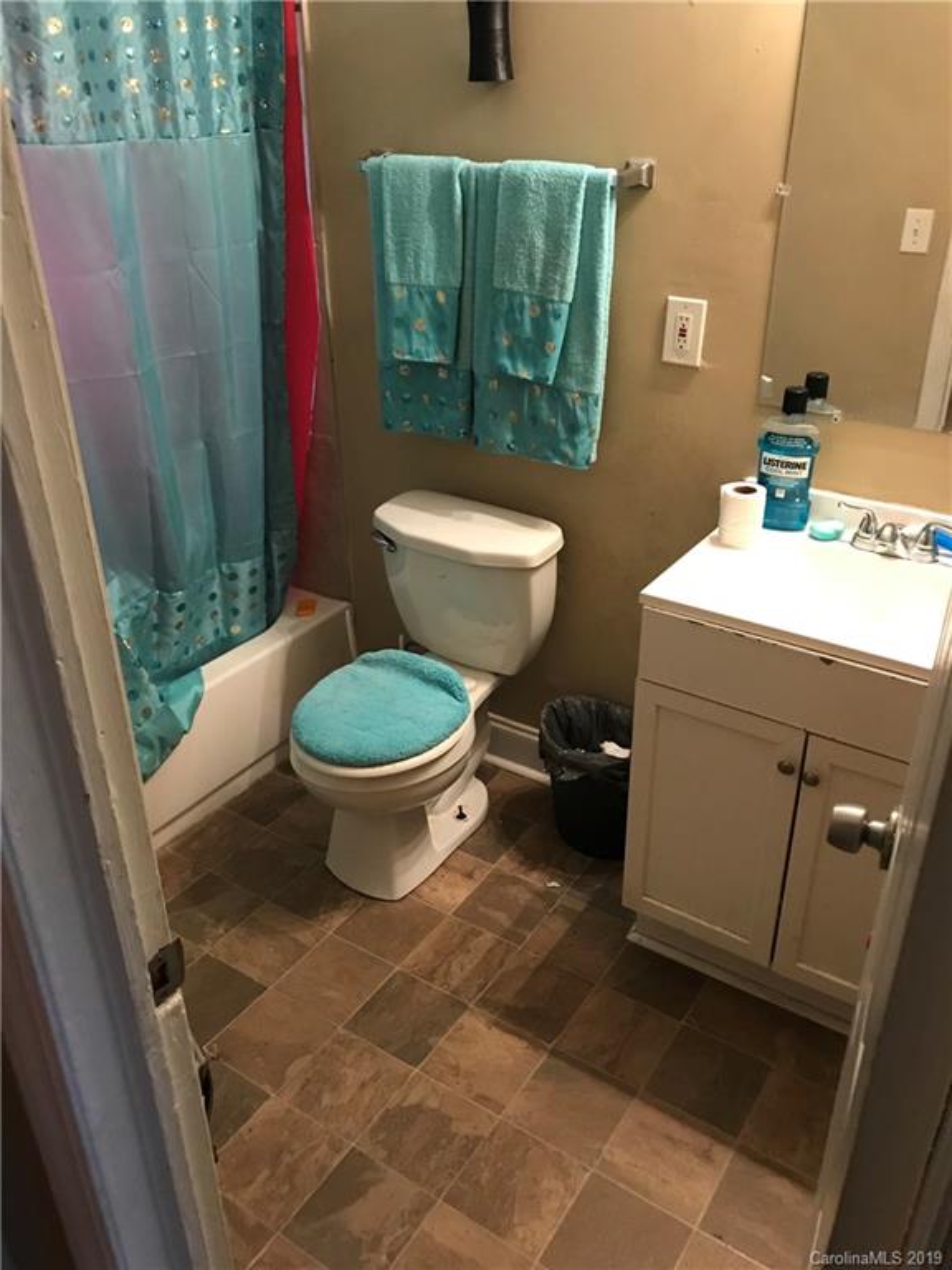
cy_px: 635
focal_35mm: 28
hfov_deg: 49.7
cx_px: 476
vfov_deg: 63.4
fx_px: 1027
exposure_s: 1/15
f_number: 1.8
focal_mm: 3.99
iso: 100
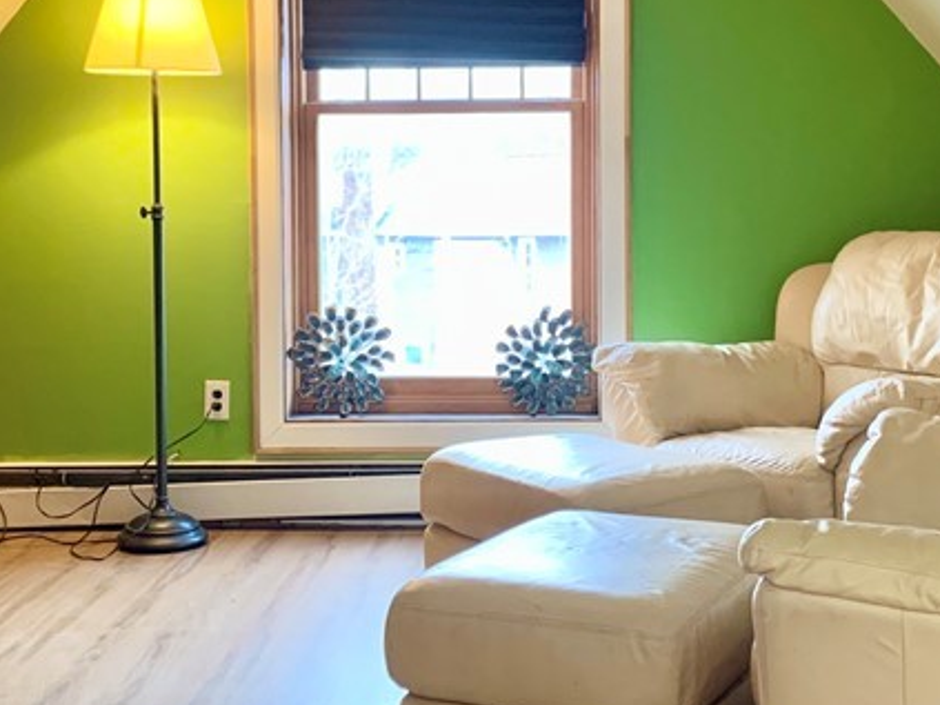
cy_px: 306
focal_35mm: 63
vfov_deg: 23.3
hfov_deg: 30.7
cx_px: 438
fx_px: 1710
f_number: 1.8
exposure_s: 1/60
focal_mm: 4.25
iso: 250
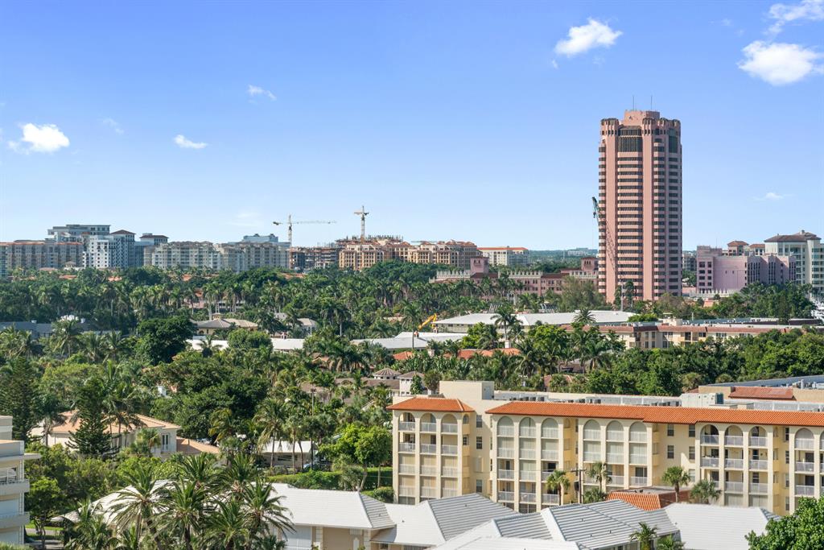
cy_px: 275
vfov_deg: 11.4
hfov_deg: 17.1
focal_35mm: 120
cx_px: 412
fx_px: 2747
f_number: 11
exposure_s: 1/320
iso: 200
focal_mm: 120
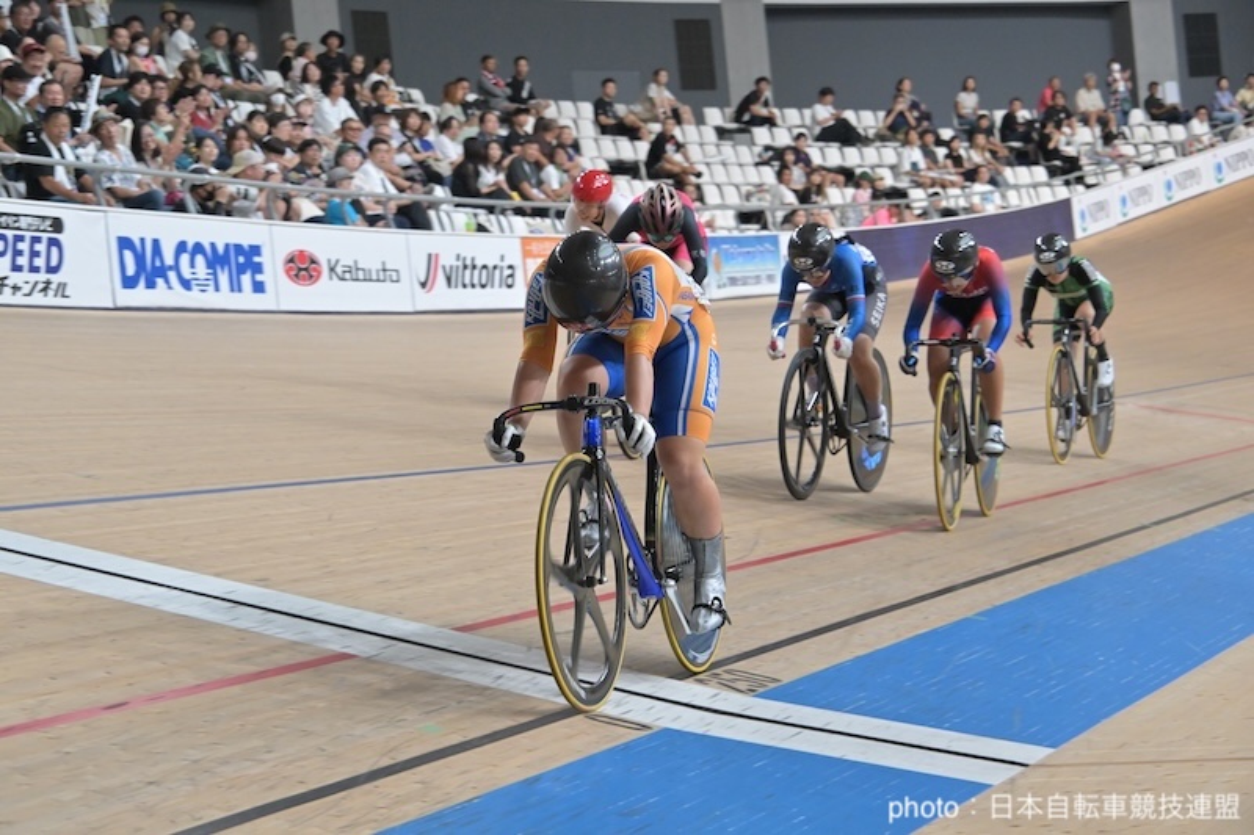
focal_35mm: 105
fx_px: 3657
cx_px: 627
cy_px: 418
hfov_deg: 19.5
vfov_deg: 13.0
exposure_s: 1/400
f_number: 8
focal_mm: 105
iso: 4500
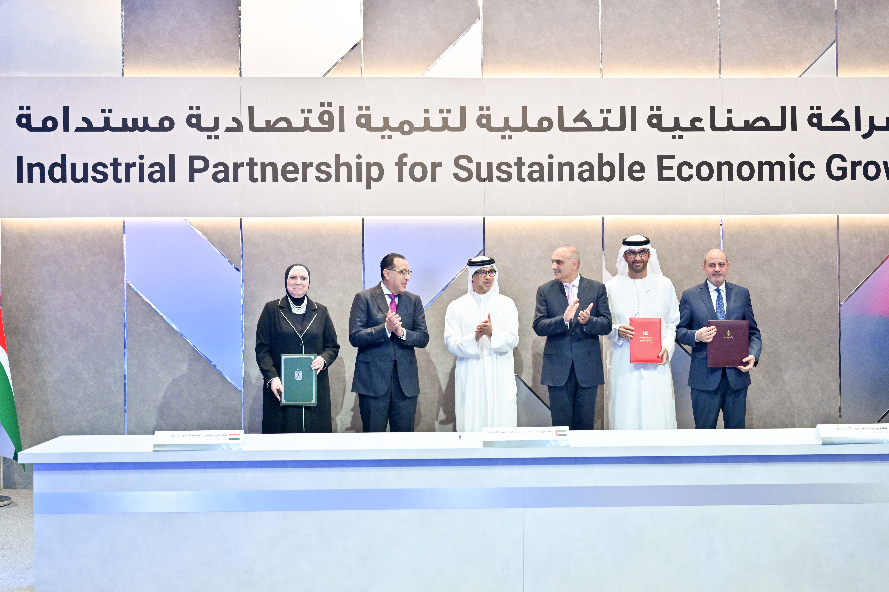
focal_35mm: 35
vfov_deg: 37.9
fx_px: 864
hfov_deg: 54.4
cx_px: 444
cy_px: 296
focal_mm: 35
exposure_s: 1/200
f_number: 5
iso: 2000
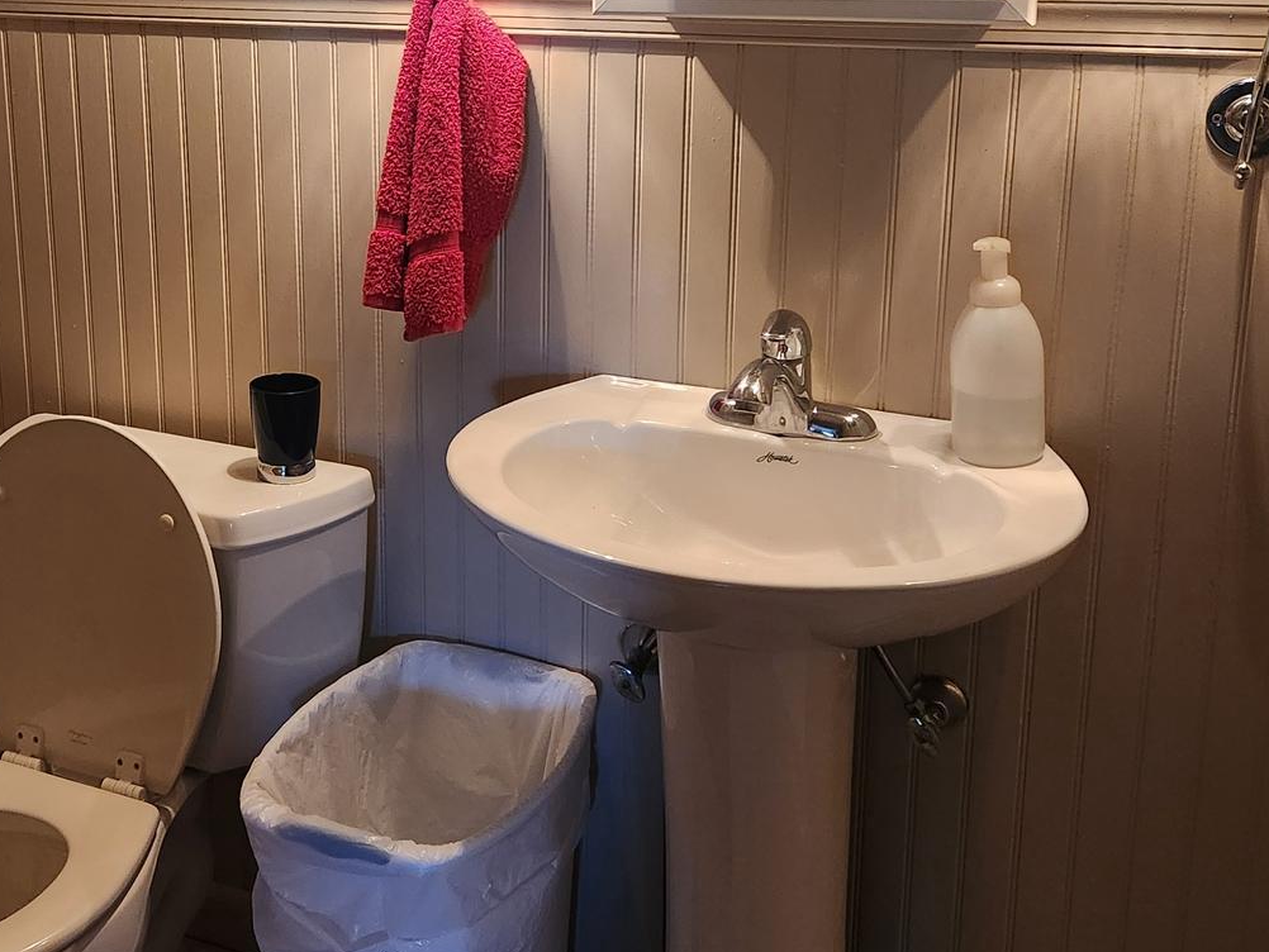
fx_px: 1723
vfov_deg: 30.6
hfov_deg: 39.5
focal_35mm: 47
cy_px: 311
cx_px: 347
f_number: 1.8
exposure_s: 1/120
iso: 640
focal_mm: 5.4
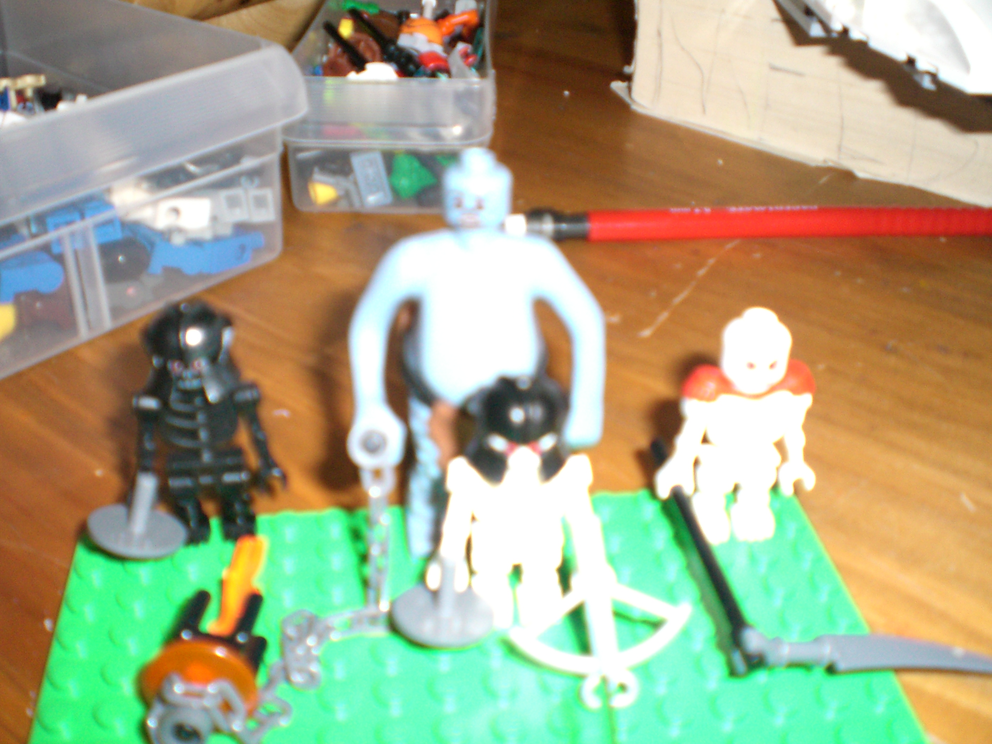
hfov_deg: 49.0
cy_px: 372
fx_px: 1089
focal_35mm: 38
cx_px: 496
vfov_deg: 37.7
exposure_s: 1/60
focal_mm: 6.3
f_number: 3.1
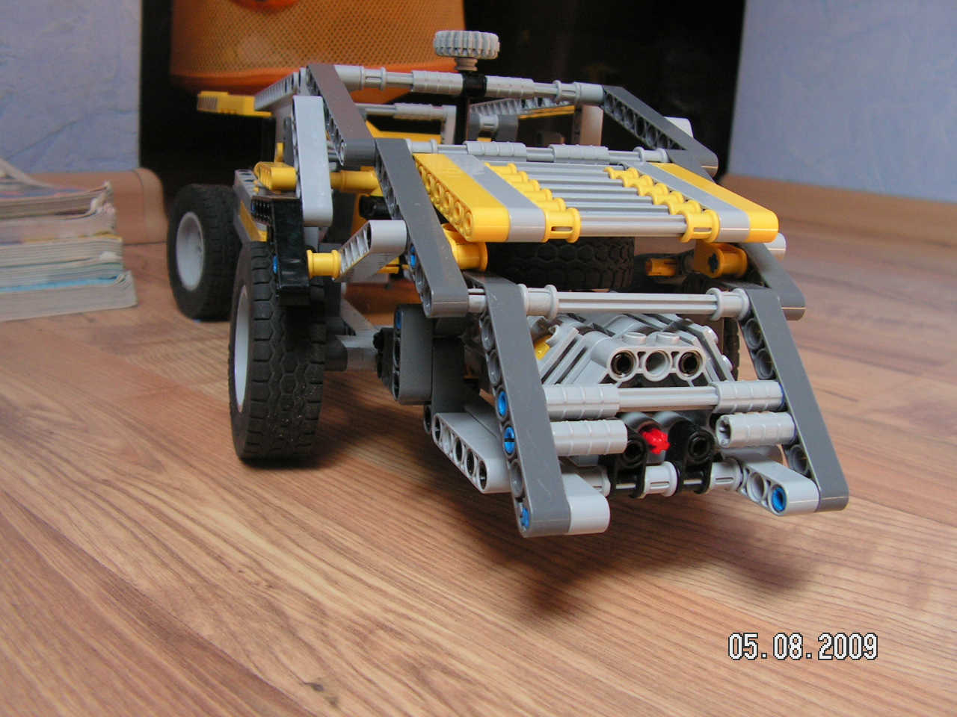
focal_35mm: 36
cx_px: 478
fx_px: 995
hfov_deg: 51.4
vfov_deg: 39.7
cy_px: 358
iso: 125
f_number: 3.2
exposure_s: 1/50
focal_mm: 6
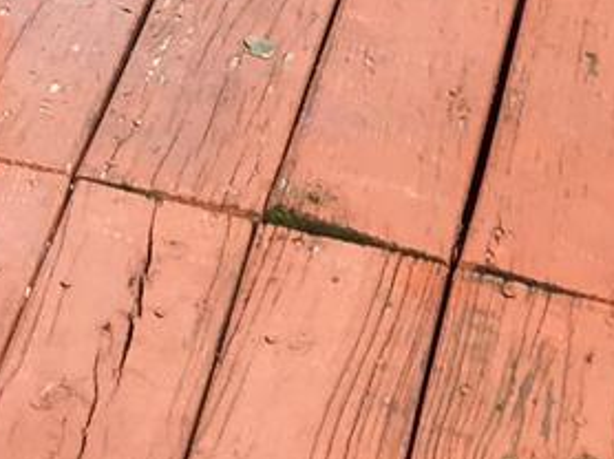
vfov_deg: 6.3
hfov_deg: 8.8
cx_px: -526
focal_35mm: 214
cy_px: -1008
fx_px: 3793
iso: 25
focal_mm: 4.15
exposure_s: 1/810
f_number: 2.2
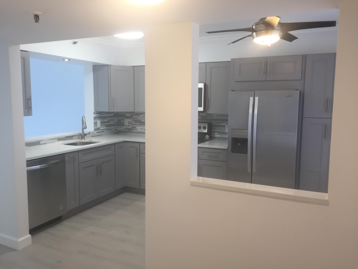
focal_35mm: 29
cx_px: 179
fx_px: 300
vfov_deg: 48.2
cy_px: 134
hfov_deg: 61.7
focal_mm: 4.15
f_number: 2.2
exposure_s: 1/30
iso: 32
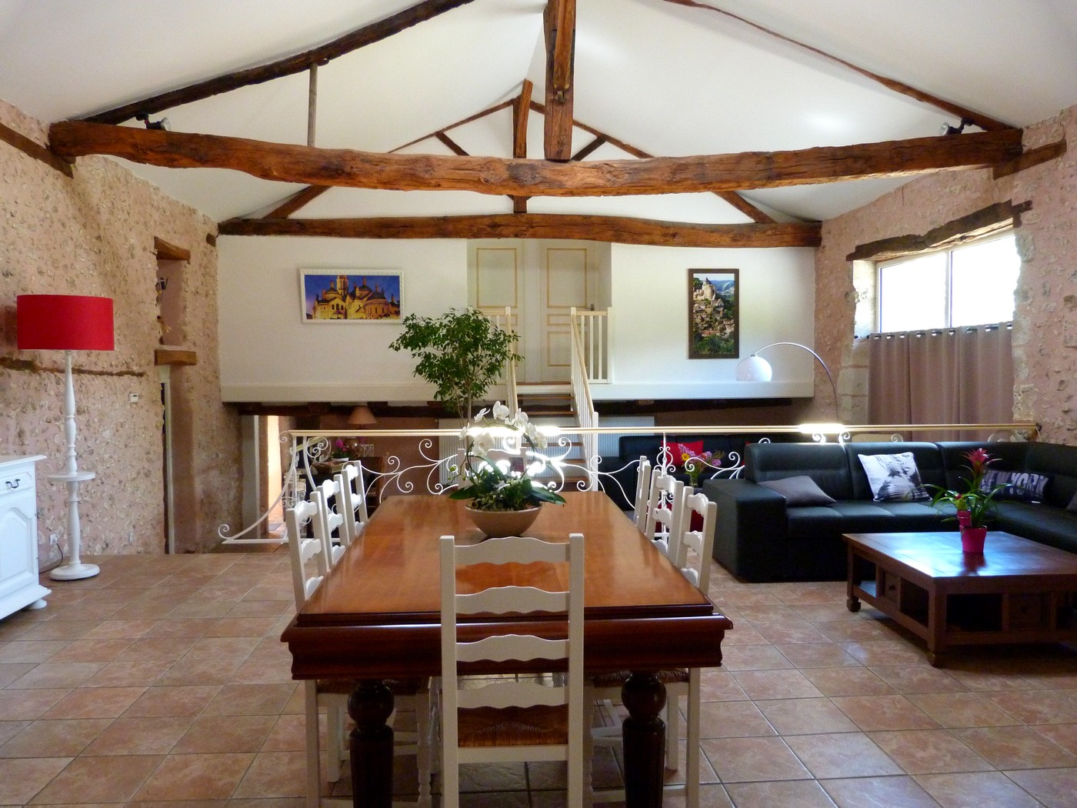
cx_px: 538
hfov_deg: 69.4
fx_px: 778
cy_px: 404
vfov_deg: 54.9
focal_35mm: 25
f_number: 2.8
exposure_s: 1/50
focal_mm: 4.5
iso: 400
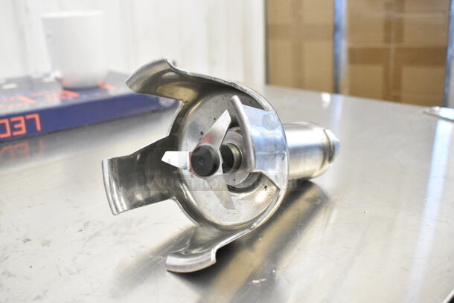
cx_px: 227
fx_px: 435
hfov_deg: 55.1
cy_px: 152
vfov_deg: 38.4
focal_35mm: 34
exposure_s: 1/200
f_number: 5.6
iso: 6400
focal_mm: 23
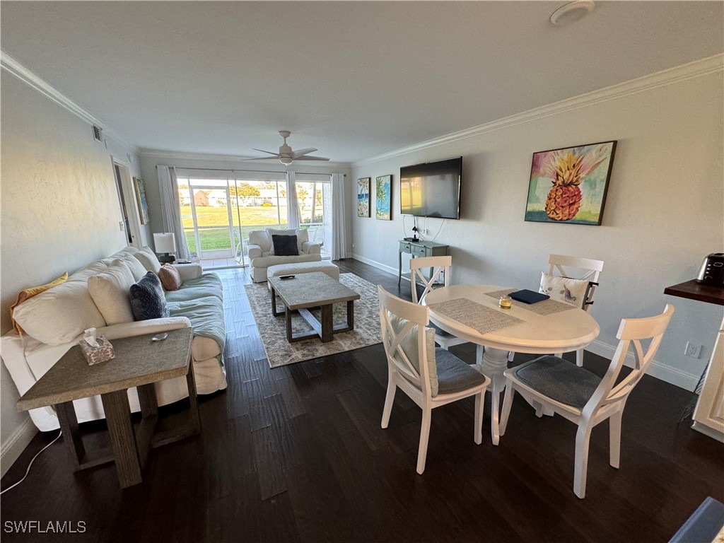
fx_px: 293
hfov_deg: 102.1
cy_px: 272
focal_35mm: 14
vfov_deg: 85.7
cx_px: 362
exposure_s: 1/120
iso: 250
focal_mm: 2.22
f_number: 2.2
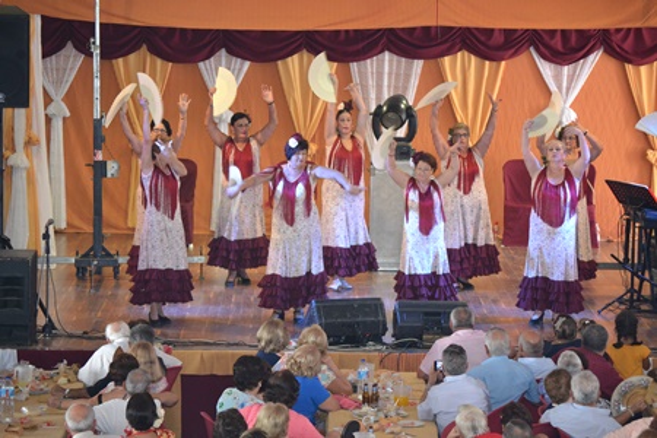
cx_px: 328
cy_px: 219
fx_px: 2518
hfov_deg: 14.9
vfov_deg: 9.9
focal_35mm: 138
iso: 2000
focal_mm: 92
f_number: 4.5
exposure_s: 1/60
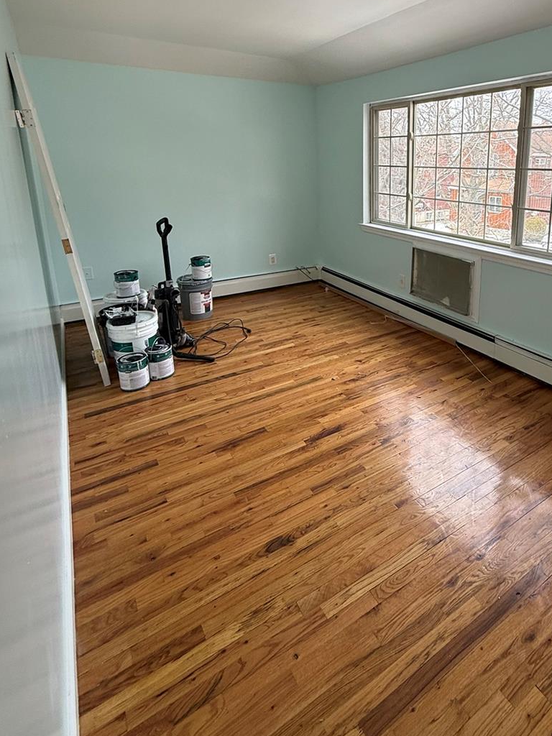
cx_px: 390
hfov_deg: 61.1
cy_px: 258
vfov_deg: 77.0
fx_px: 446
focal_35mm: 21
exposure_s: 1/119
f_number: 2.2
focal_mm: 2.22
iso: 64
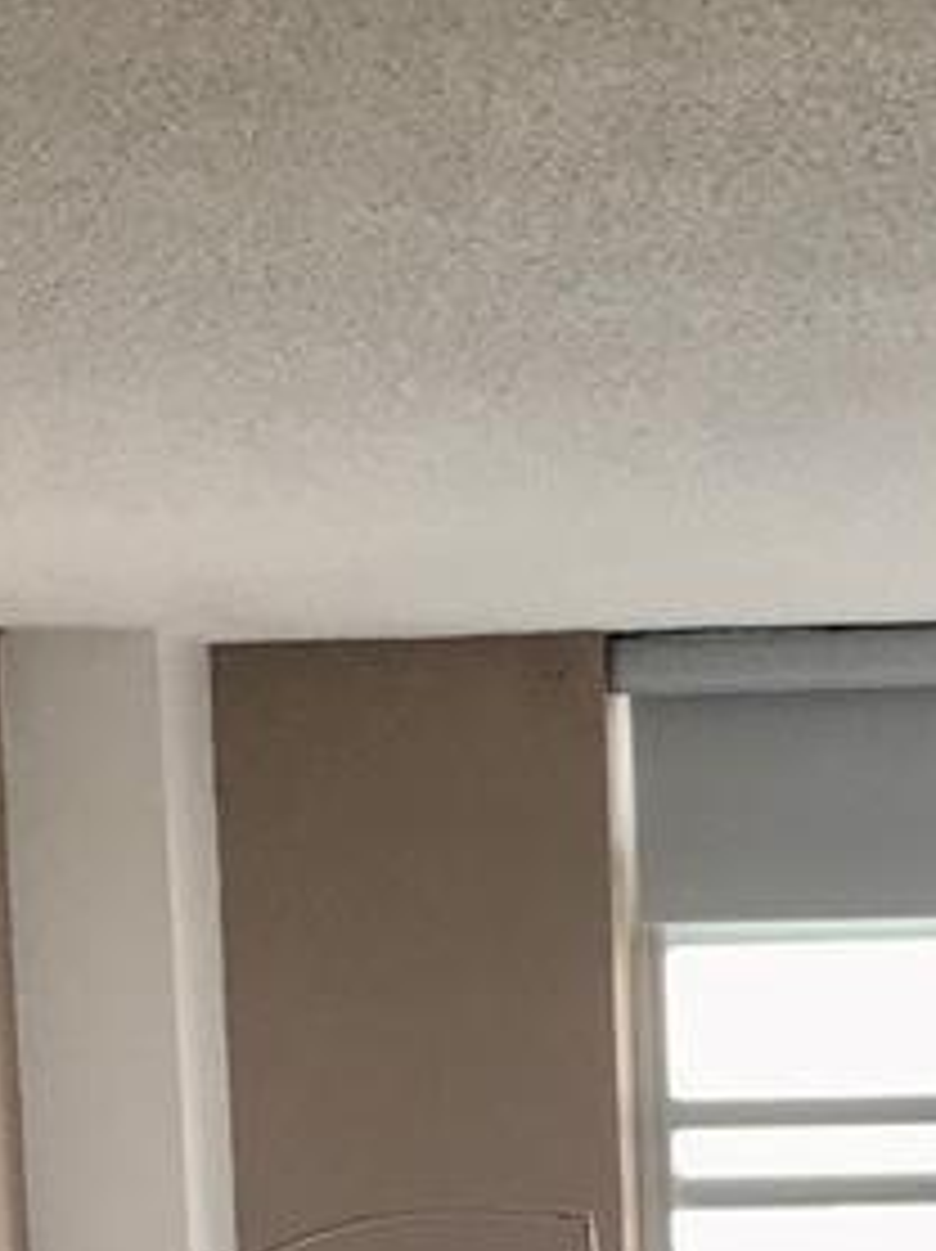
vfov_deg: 15.2
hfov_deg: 12.1
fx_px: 4369
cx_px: 999
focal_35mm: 121
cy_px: 1822
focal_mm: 3.99
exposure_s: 1/120
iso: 40
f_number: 1.8
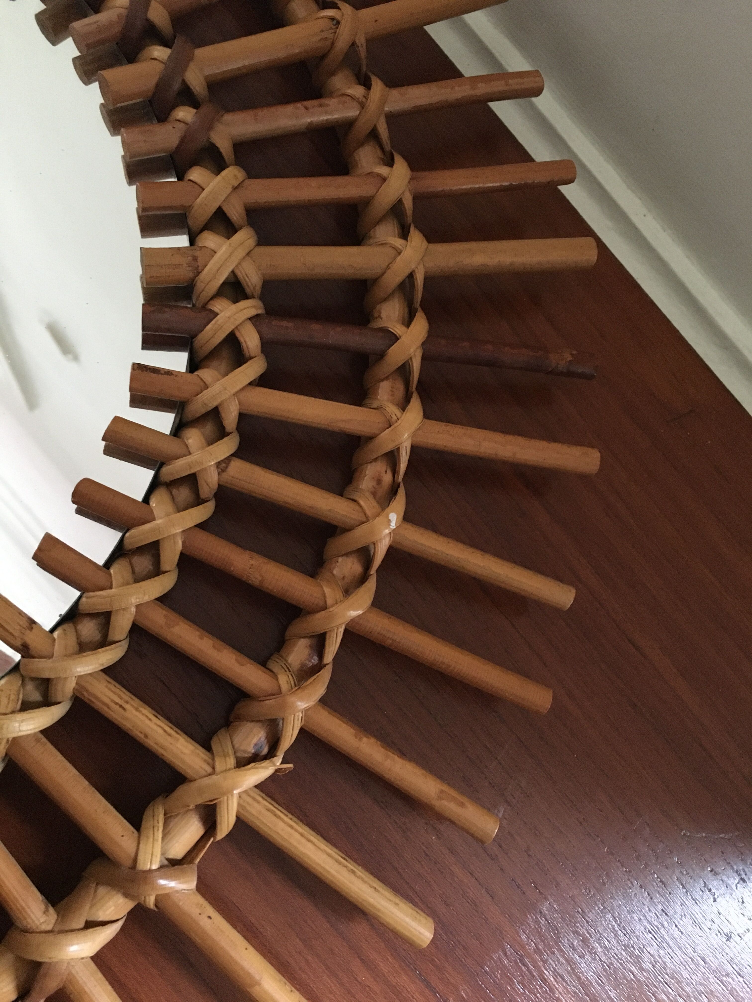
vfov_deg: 61.7
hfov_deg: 48.2
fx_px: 840
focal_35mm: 29
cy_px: 501
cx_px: 376
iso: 250
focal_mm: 4.15
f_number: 2.2
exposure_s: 1/15
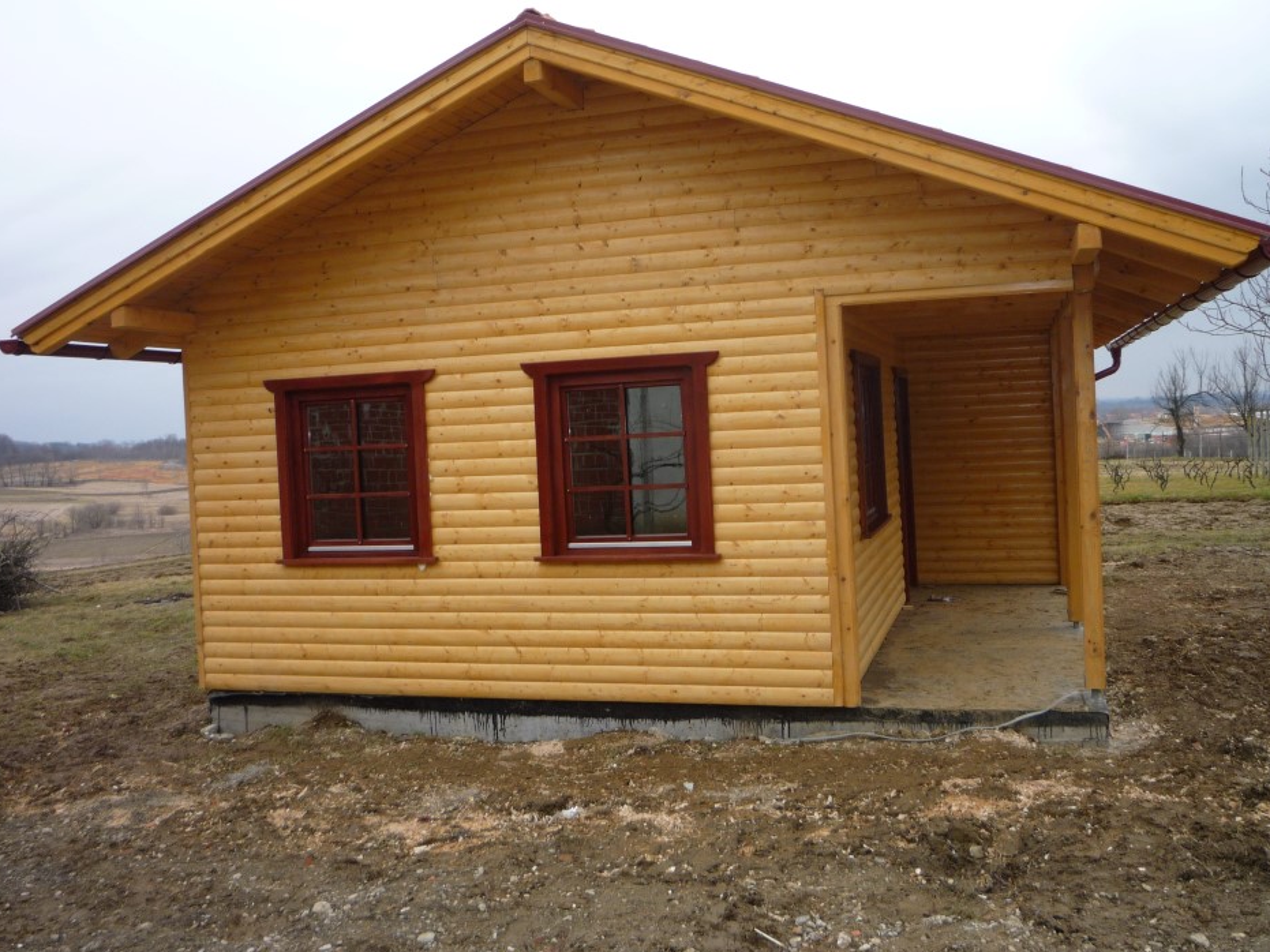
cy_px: 435
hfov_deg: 55.4
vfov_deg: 42.9
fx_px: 1211
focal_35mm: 33
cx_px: 648
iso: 100
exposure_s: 1/125
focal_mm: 5.2
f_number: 4
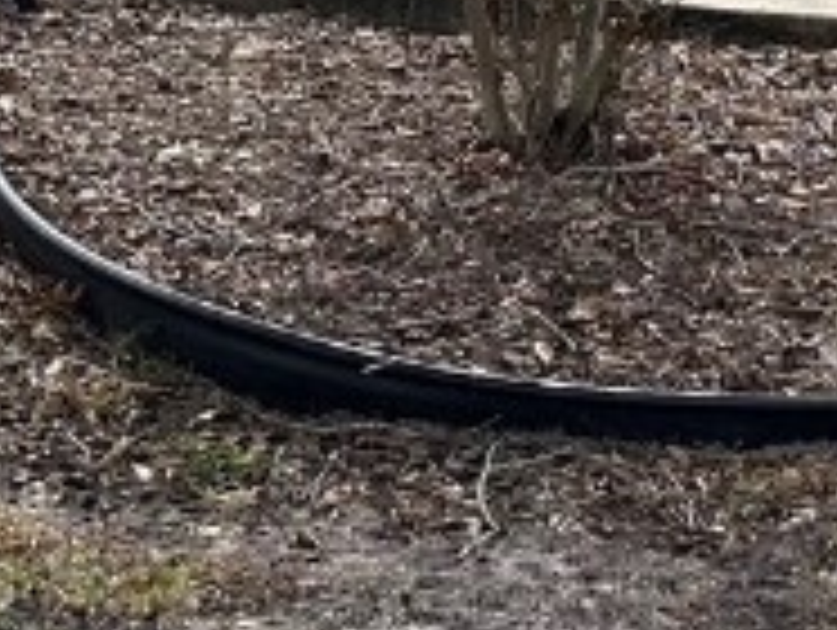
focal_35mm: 132
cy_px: -432
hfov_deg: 14.5
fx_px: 3196
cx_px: 954
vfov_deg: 10.7
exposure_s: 1/2028
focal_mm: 6.86
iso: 80
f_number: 1.78
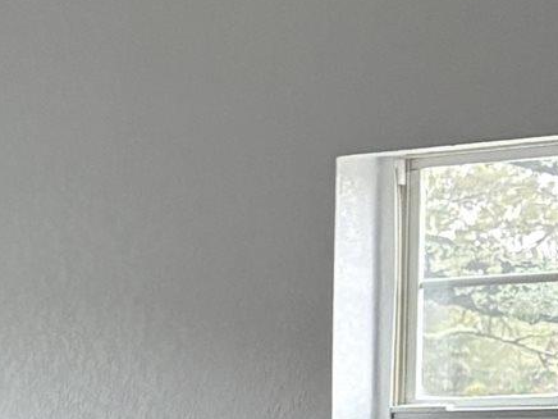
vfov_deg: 7.9
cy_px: 698
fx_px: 2950
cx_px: -1035
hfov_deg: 9.0
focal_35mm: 183
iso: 100
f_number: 1.6
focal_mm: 5.96
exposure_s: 1/60
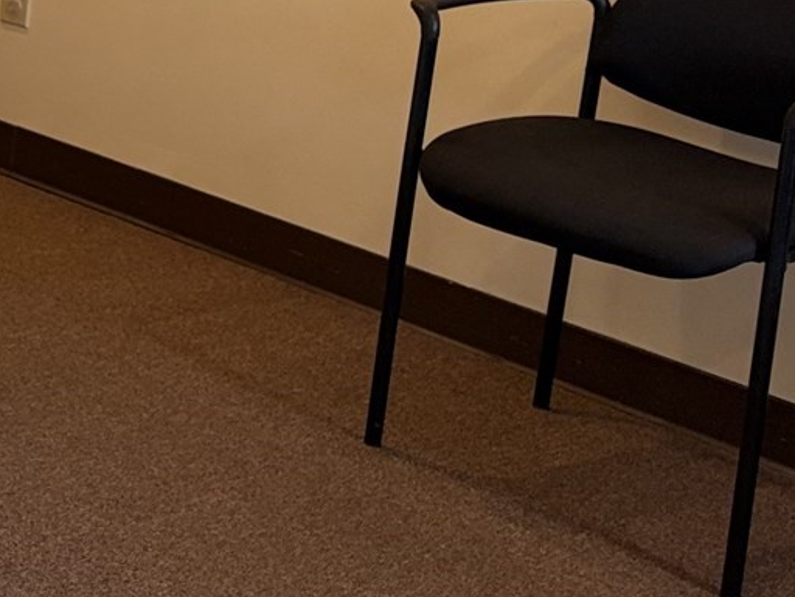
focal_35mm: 104
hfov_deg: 15.5
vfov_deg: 13.6
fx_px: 2388
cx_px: -742
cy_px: -207
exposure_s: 1/120
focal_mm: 5.96
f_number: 1.6
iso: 80
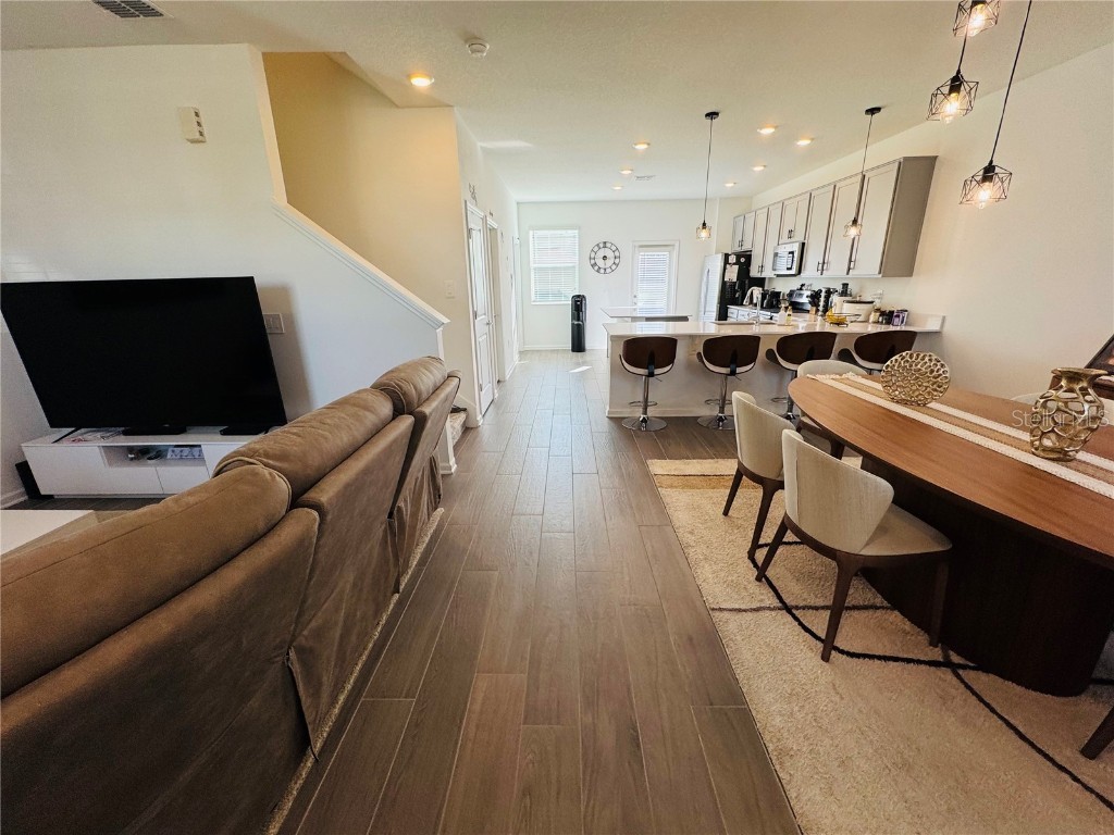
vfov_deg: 85.7
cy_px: 418
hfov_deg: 102.1
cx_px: 557
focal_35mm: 14
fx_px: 451
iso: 50
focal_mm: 2.22
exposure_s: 1/120
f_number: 2.2
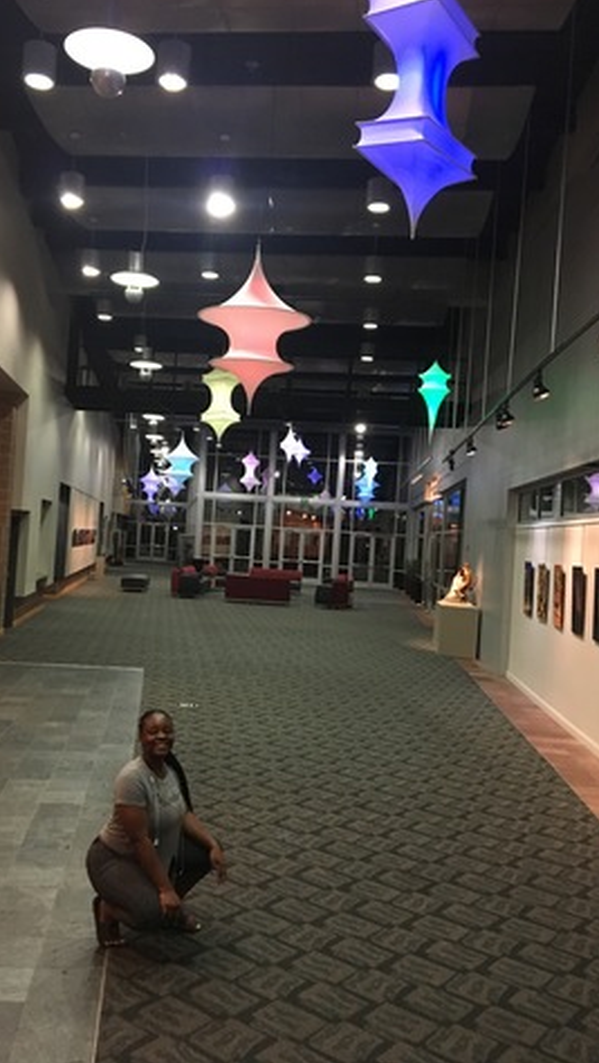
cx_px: 240
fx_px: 903
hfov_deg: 36.6
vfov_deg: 61.0
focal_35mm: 32
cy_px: 527
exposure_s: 1/30
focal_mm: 4.15
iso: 200
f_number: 2.2
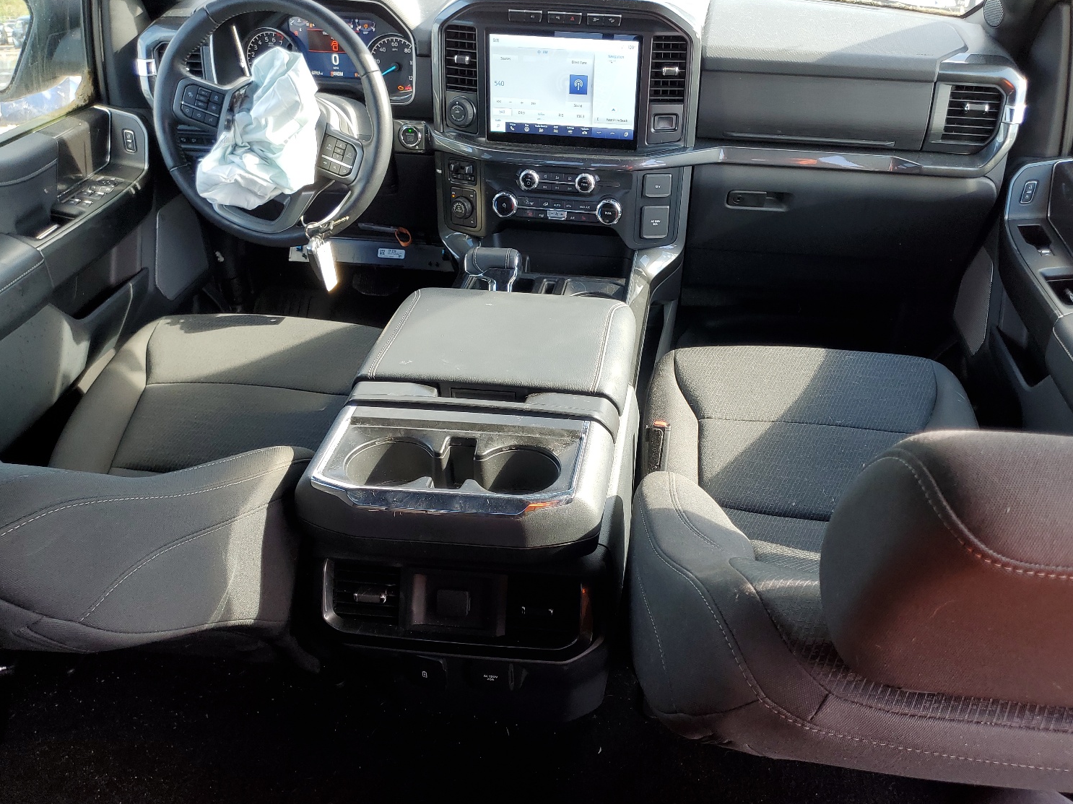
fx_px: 868
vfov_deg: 49.7
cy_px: 403
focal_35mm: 28
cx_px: 577
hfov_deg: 63.4
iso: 50
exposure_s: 1/125
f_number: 1.5
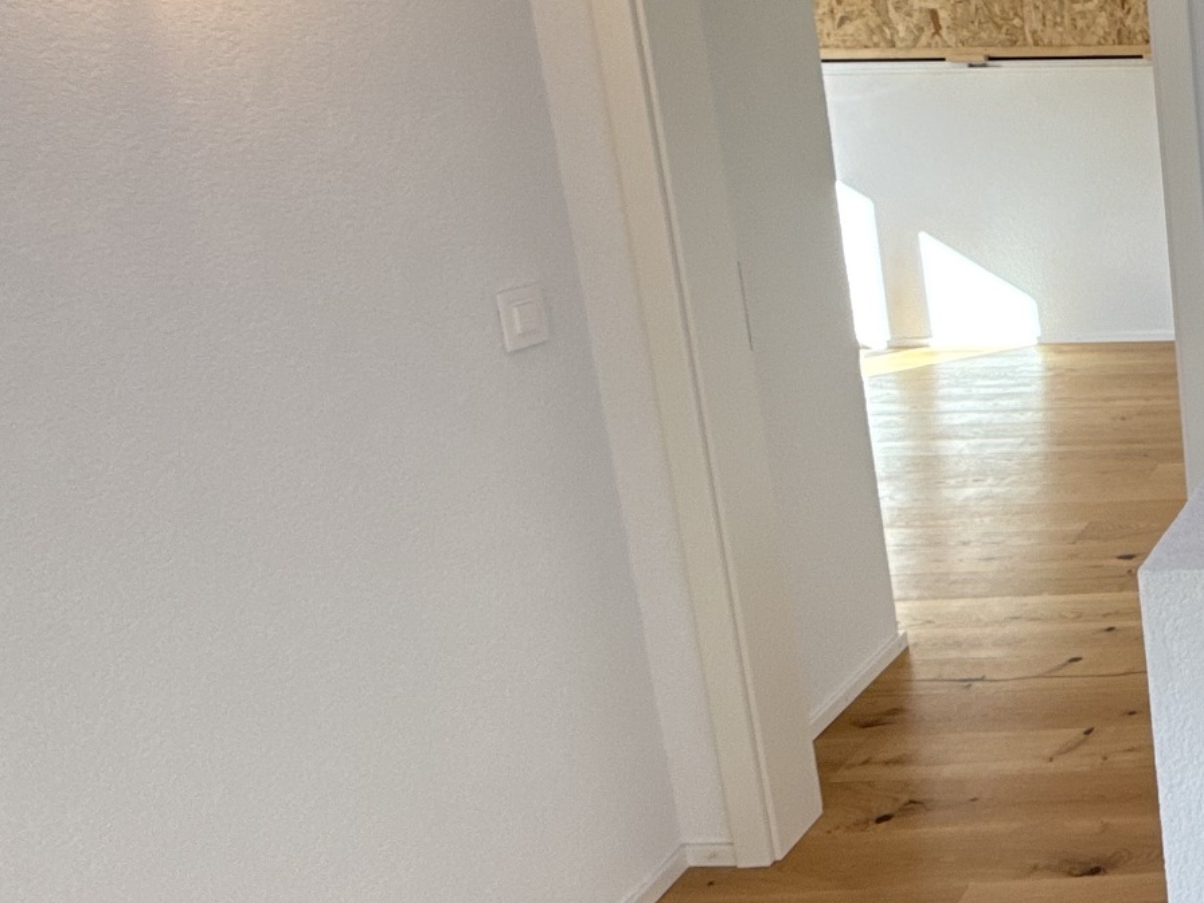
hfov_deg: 32.2
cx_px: 1642
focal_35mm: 40
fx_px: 1391
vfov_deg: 35.7
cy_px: 318
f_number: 2.2
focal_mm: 2.22
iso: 64
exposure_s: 1/100
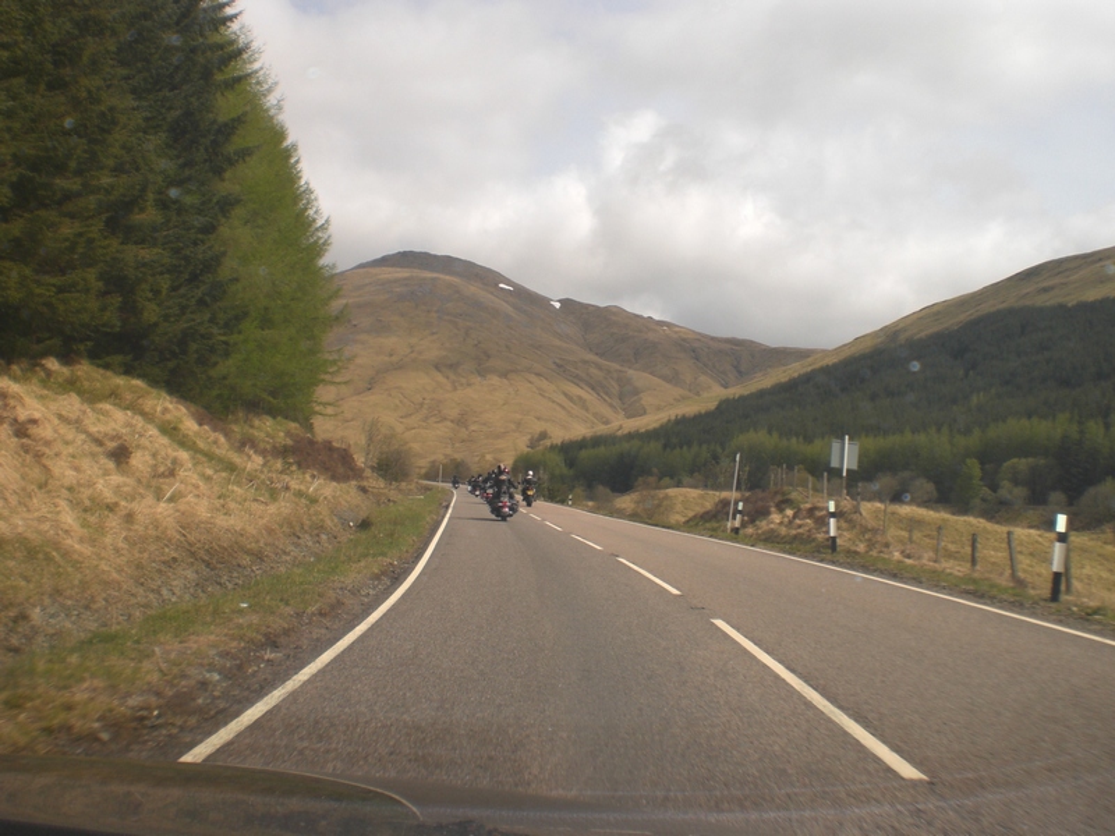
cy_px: 418
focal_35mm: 38
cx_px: 558
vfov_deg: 37.7
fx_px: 1224
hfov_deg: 49.0
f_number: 4.4
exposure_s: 1/320
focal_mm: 6.3
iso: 50
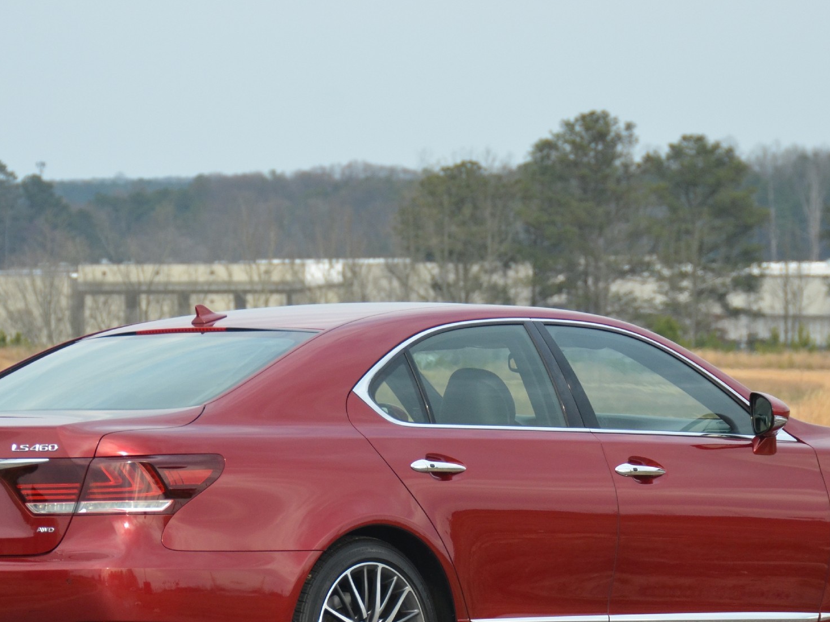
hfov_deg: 7.7
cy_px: 420
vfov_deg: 5.8
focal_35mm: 258
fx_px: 6181
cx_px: 435
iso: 720
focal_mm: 105
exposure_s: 1/1000
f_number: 5.3
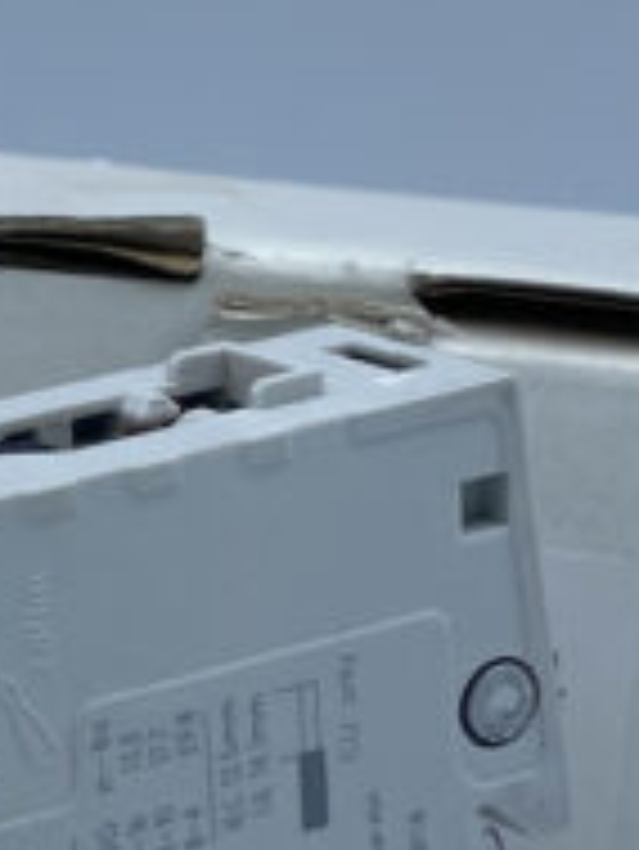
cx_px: -50
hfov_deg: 13.2
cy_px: 859
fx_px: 2704
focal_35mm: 110
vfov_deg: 17.4
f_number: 1.8
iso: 32
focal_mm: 4.25
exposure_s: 1/1727
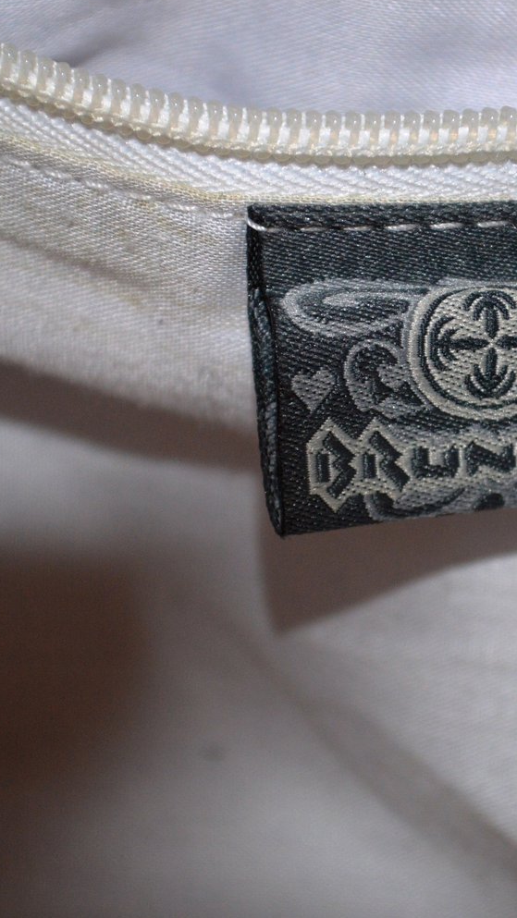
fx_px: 3186
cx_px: 385
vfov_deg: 16.4
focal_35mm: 131
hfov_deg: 9.3
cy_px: 458
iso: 1100
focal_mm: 55
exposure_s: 1/60
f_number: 5.6
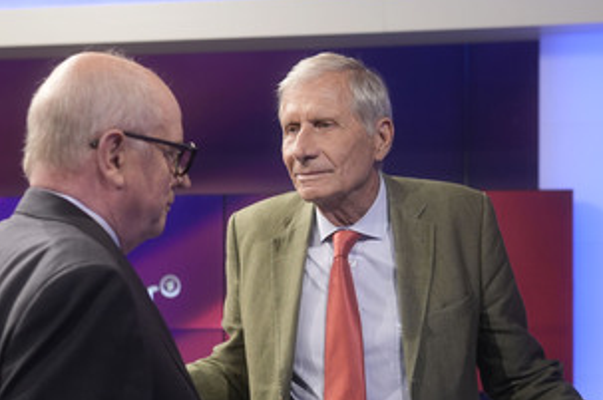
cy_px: 291
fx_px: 1120
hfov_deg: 30.1
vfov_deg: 20.1
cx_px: 305
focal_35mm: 67
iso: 640
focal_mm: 30
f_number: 2.2
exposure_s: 1/160
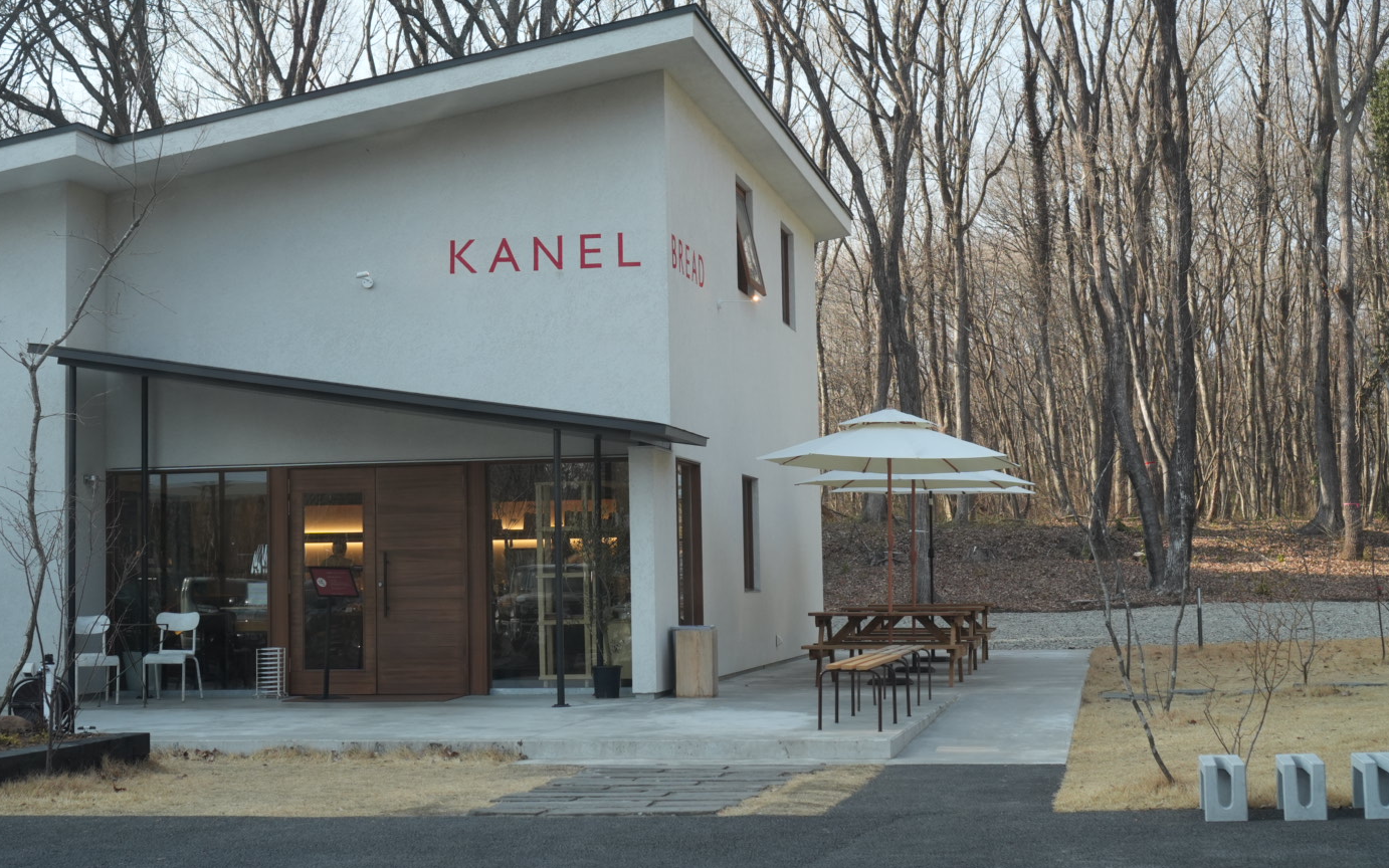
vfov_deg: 20.8
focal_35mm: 63
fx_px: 2370
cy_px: 387
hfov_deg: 32.6
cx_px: 591
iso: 320
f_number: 5.6
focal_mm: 35
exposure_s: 1/400
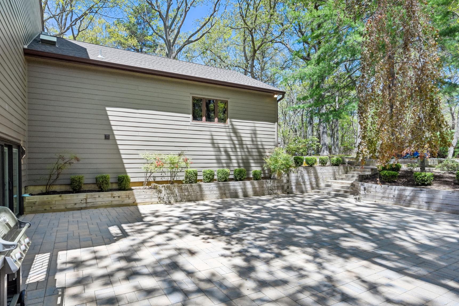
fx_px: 242
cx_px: 188
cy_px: 156
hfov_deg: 86.0
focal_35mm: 19
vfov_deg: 64.5
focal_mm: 16
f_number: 8
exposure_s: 1/1600
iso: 800
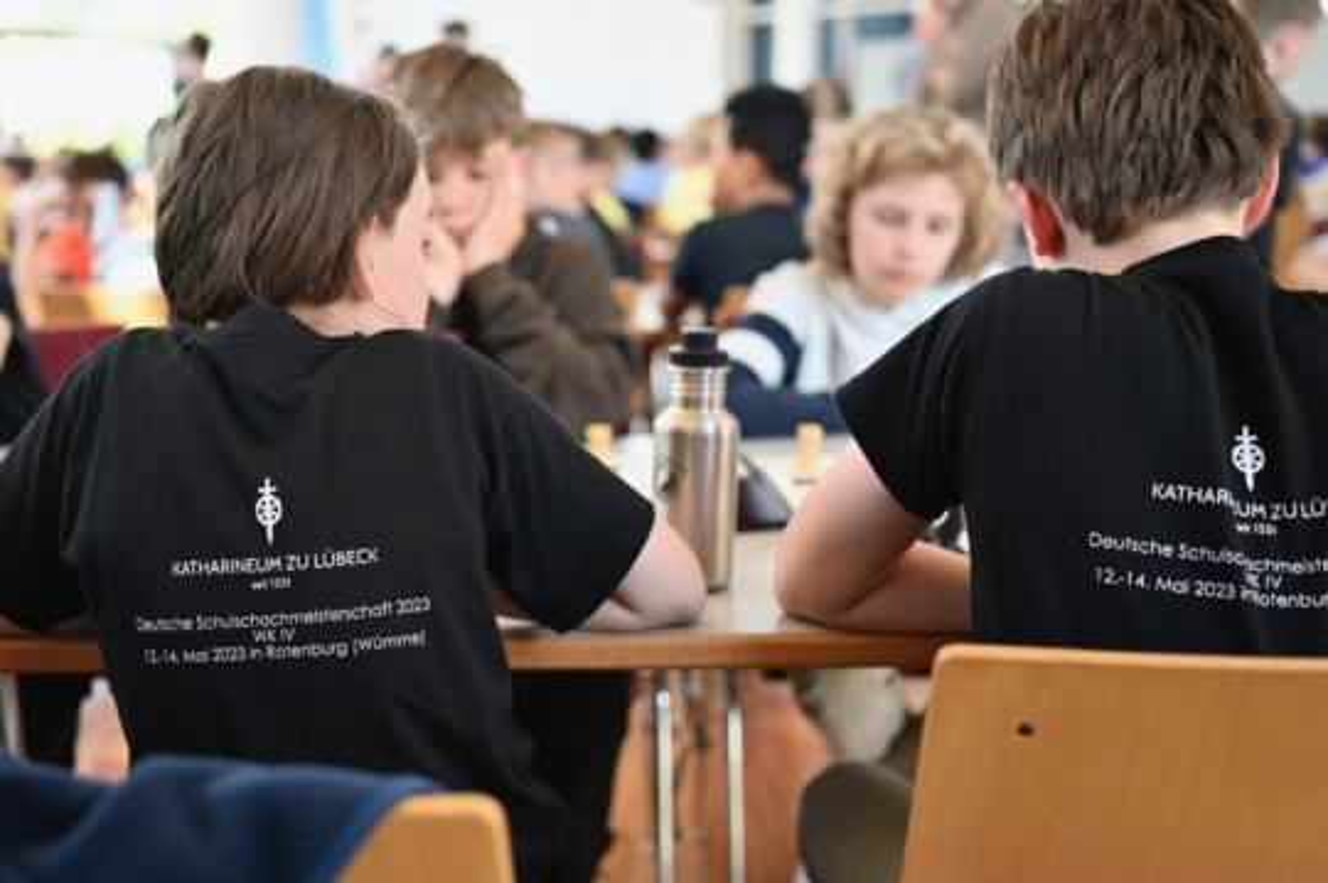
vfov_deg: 37.8
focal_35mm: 35
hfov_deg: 54.5
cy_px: 442
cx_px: 664
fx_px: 1290
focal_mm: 35
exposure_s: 1/200
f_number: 1.8
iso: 280
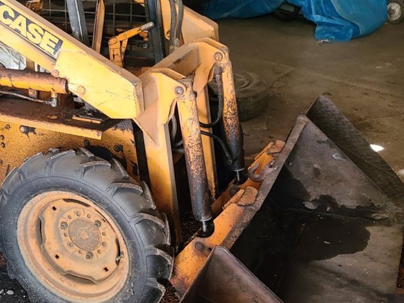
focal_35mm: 54
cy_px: 127
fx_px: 630
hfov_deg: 34.3
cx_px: 73
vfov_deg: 27.0
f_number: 1.8
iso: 200
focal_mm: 5.4
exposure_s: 1/39
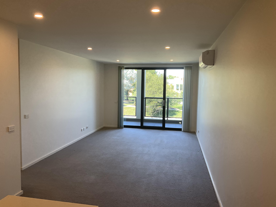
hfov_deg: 61.7
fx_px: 231
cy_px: 104
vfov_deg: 48.2
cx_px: 138
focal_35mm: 29
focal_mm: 3
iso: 50
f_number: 1.8
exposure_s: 1/100
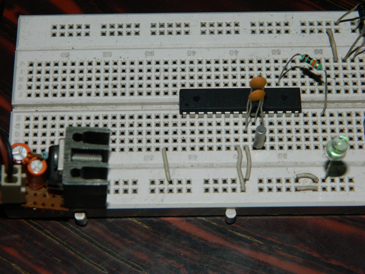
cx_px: 182
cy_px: 137
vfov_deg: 17.6
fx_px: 886
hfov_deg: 23.3
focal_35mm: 84
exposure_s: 1/50
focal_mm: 15.1
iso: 200
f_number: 11.9
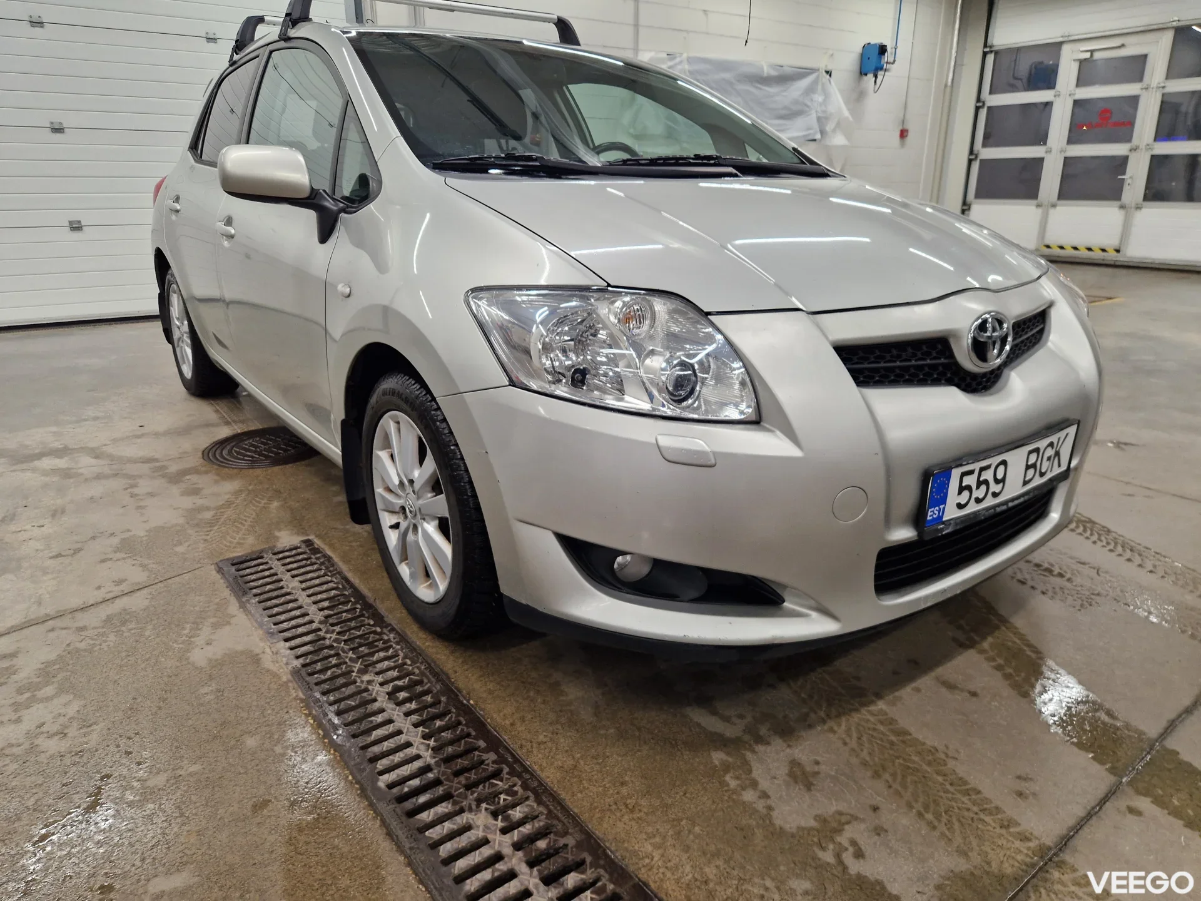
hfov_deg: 73.9
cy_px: 450
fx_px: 798
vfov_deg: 58.9
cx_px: 600
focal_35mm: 23
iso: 200
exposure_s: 1/180
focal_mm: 5.4
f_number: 1.8
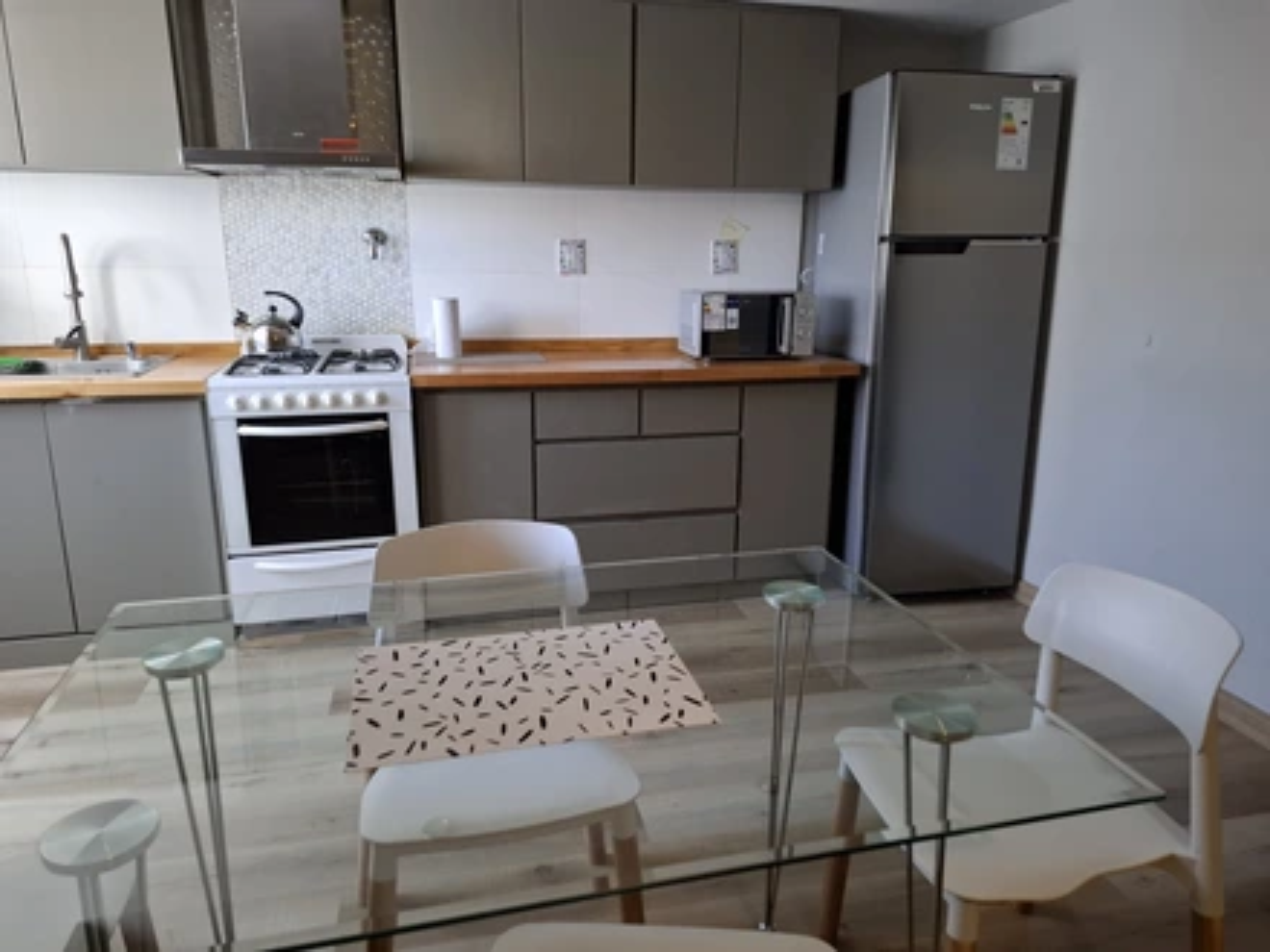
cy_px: 476
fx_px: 844
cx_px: 635
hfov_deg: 73.9
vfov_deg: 58.9
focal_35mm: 23
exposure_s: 1/50
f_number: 1.8
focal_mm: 5.54
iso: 200
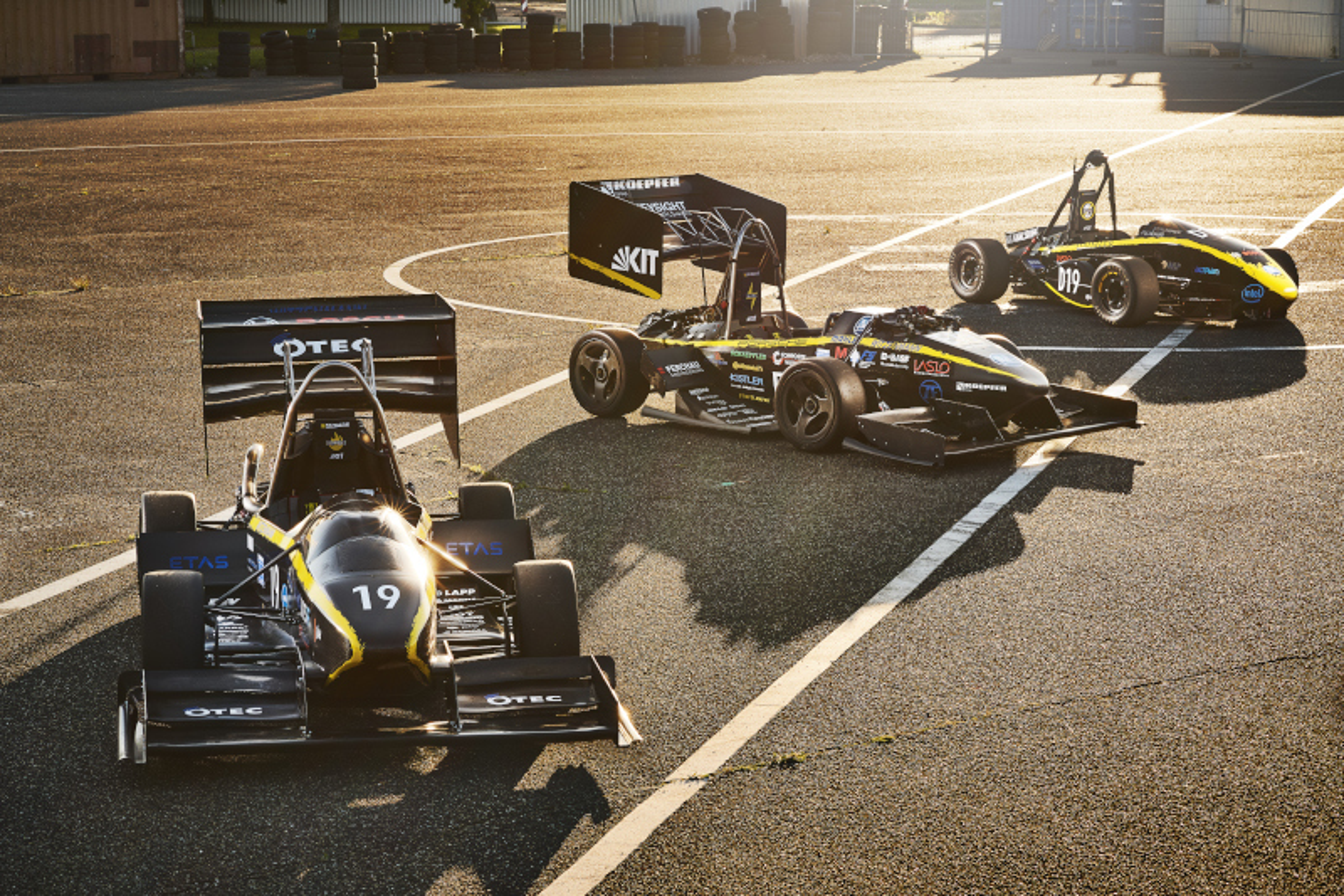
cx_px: 672
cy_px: 448
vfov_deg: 16.1
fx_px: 3172
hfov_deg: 23.9
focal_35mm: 85
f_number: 16
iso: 125
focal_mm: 85
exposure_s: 1/50
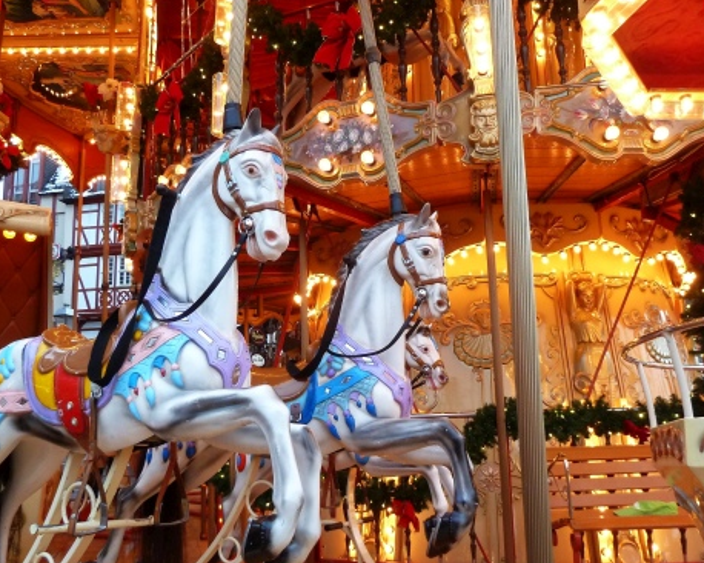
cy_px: 311
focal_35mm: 32
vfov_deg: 45.7
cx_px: 337
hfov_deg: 55.7
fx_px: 666
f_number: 3.3
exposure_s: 1/30
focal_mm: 4.1
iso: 250
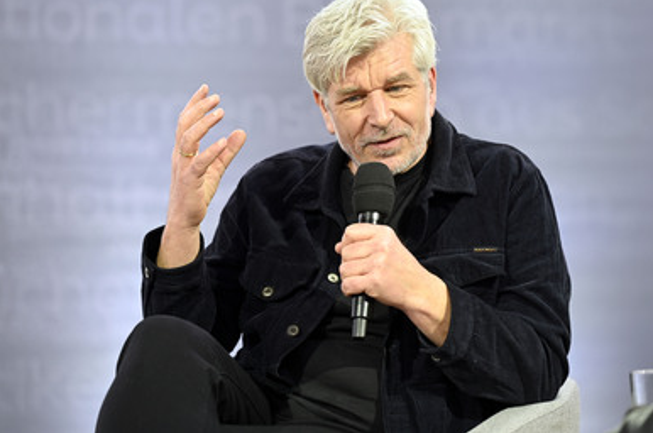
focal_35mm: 193
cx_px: 349
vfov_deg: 7.1
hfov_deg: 10.7
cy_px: 181
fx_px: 3495
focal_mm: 165
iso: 400
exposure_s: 1/500
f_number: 3.2
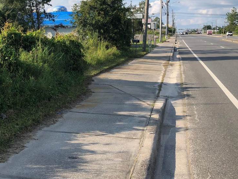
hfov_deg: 38.6
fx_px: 337
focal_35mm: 49
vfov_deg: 29.5
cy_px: 61
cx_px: 87
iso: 20
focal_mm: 3.99
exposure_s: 1/1350
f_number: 1.8
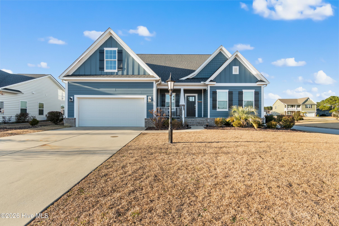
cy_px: 113
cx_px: 170
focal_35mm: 16
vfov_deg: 73.7
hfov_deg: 96.7
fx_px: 151
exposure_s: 1/100
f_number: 8
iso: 100
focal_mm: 11
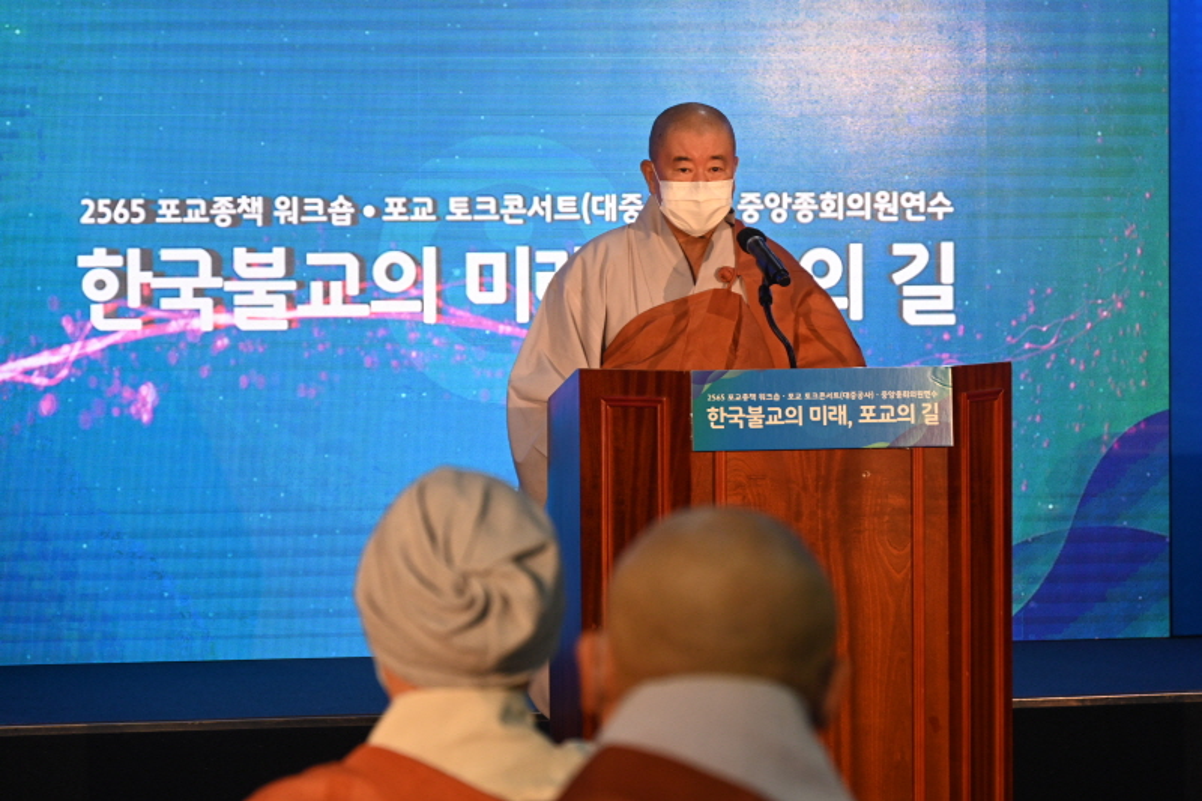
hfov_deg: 15.8
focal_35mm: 130
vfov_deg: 10.5
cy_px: 400
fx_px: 4339
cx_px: 601
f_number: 6.3
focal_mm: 130
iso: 2500
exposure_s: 1/160
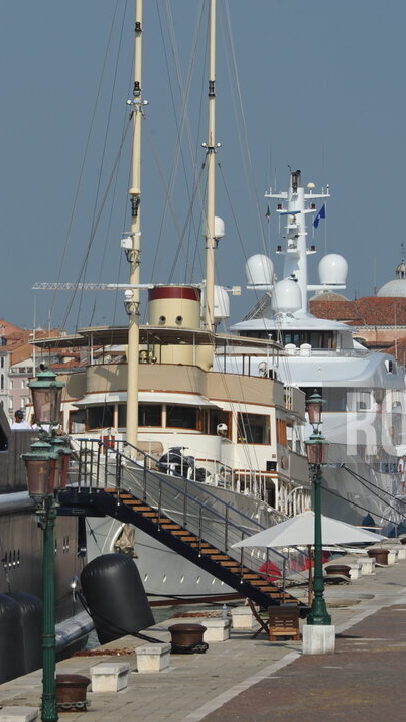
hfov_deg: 3.8
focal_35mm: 316
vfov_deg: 6.8
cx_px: 100
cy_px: 362
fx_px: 6051
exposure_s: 1/640
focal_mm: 200
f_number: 13
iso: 200
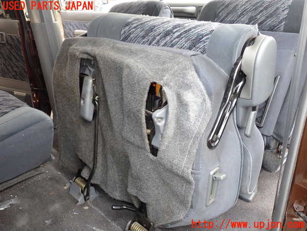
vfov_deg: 46.8
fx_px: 266
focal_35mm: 30
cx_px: 154
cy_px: 116
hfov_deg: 60.0
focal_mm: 5.4
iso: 200
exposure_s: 1/30
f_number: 2.3
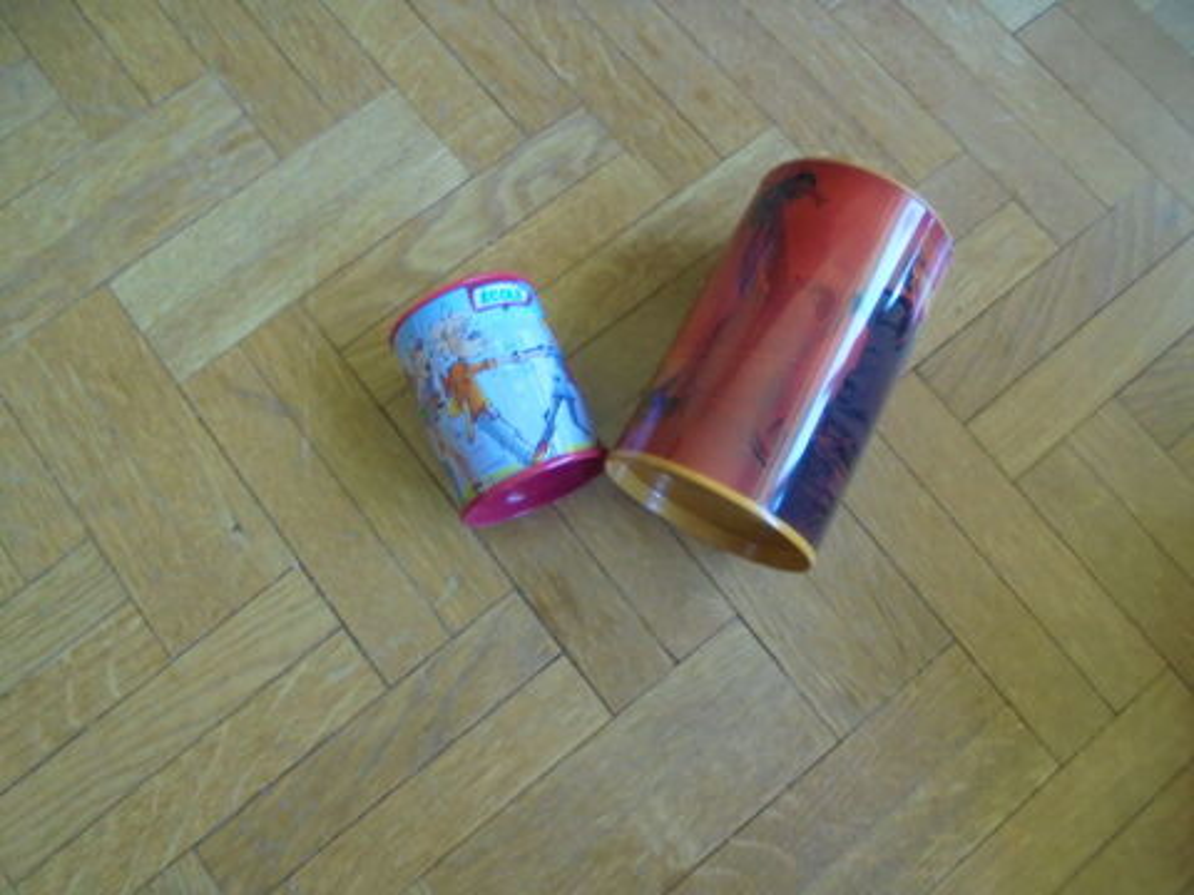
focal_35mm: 26
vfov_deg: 53.1
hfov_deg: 67.3
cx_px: 597
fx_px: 897
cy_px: 448
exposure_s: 1/30
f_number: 3.5
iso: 400
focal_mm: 4.6
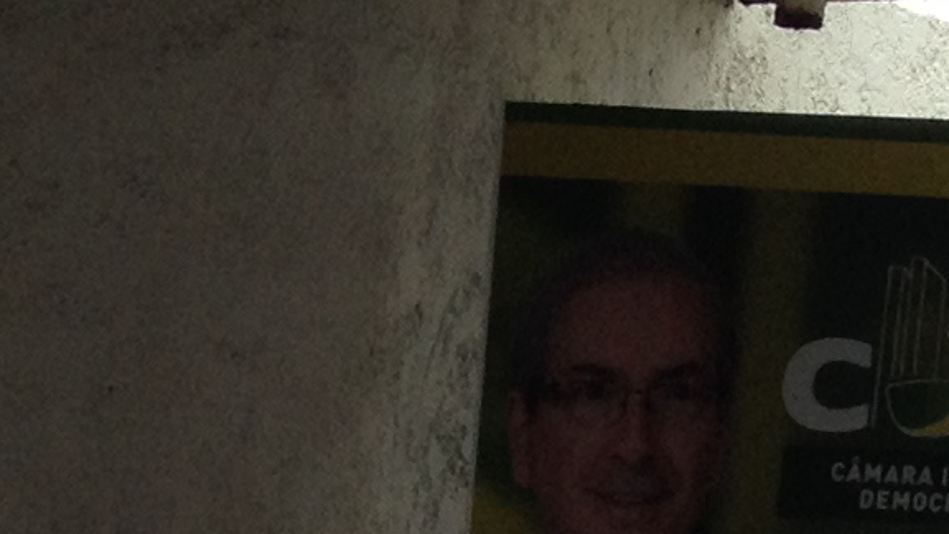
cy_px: 1971
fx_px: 5435
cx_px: -540
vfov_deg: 5.1
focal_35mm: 216
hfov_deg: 9.6
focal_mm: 4.28
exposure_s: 1/197
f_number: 2.4
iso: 50
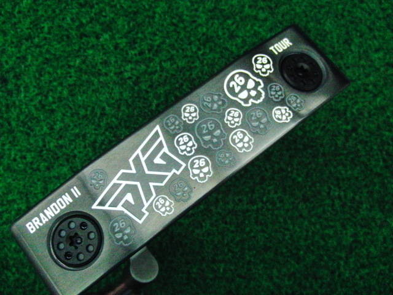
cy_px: 148
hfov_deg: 50.1
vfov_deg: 38.7
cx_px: 196
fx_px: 420
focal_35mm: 37
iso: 3200
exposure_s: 1/640
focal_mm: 6.42
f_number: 3.6
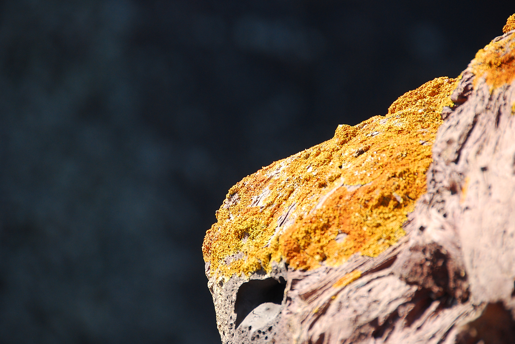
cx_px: 258
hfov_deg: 6.9
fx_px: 4296
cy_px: 172
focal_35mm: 300
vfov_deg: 4.6
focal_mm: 200
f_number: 5.6
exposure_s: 1/500
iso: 400
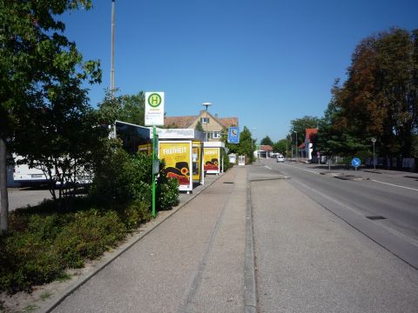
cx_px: 209
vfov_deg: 44.2
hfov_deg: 56.8
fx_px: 386
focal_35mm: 32
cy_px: 156
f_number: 5.6
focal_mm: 5.2
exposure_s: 1/500
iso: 100
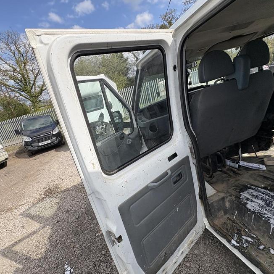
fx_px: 152
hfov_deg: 83.8
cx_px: 124
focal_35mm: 17
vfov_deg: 84.0
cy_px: 140
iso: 40
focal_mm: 2.22
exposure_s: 1/1020
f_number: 2.2
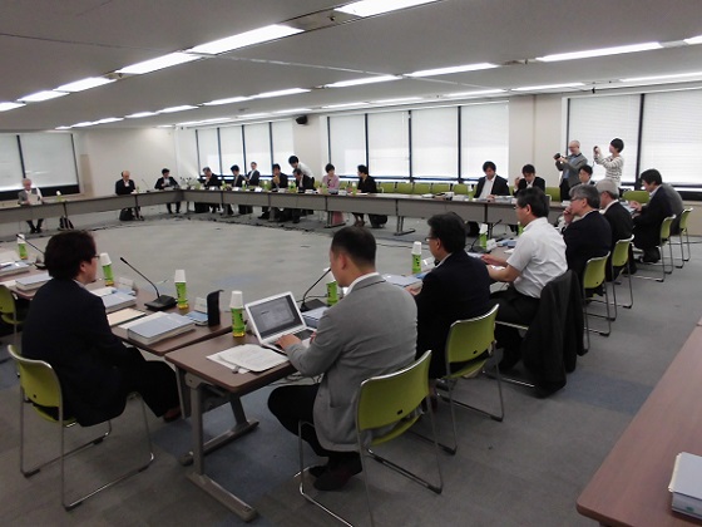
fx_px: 527
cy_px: 264
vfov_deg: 53.1
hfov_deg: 67.3
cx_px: 351
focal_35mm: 26
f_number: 3.5
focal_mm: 4.6
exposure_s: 1/60
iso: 200
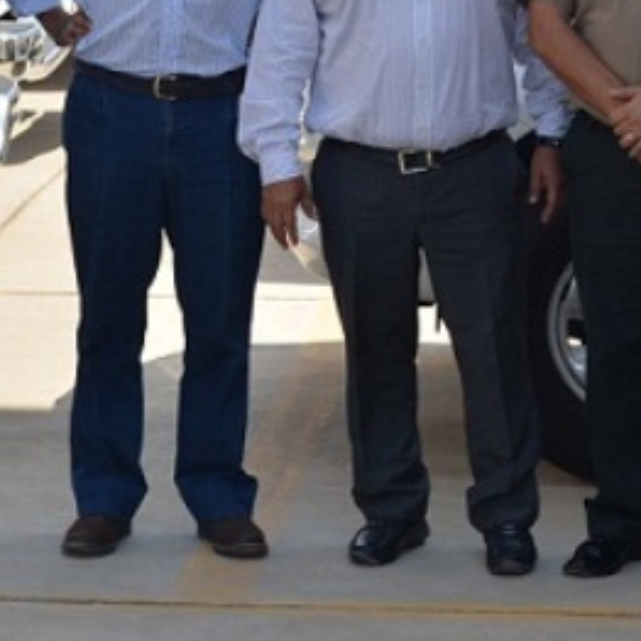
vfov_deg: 8.1
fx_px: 4490
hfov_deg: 8.2
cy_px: 21
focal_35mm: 214
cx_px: 350
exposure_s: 1/200
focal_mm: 55
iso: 100
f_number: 8
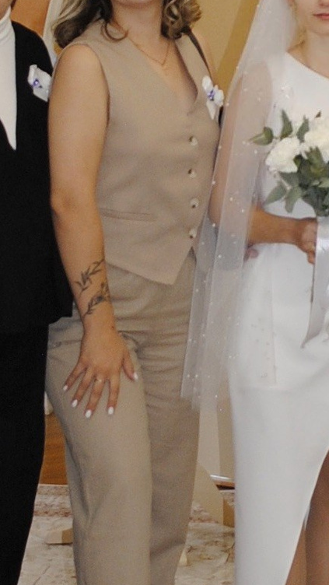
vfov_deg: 14.8
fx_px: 2233
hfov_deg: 8.4
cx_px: 305
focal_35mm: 144
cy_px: 58
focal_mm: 18
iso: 200
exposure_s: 1/60
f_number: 3.5
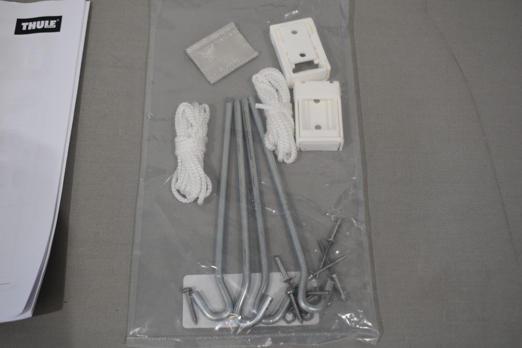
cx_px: 261
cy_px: 174
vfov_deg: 31.9
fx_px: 609
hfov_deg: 46.4
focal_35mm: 42
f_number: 5.6
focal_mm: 28
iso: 280
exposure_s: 1/125
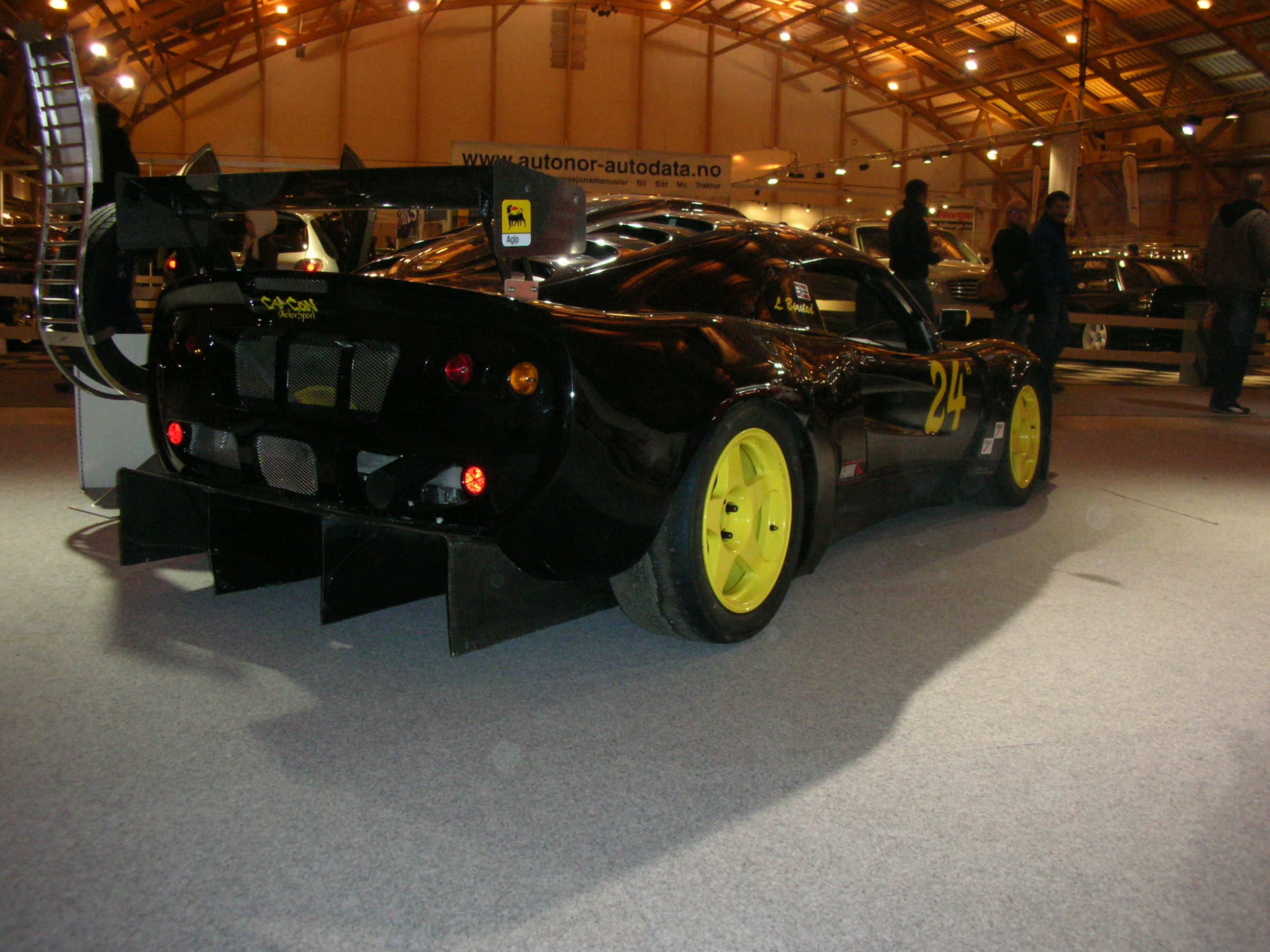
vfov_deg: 40.7
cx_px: 635
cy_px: 476
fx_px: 1284
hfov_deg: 52.6
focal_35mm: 35
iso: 200
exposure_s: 1/60.1
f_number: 3
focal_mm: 5.8
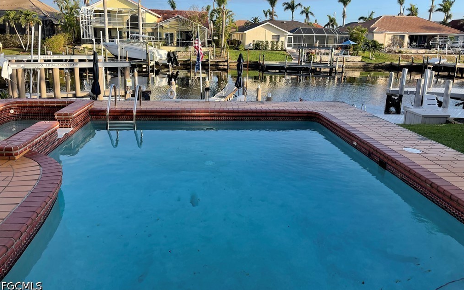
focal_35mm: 28
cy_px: 117
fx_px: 354
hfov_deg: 66.5
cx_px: 234
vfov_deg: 44.3
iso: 32
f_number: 1.6
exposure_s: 1/1276
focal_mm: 4.2
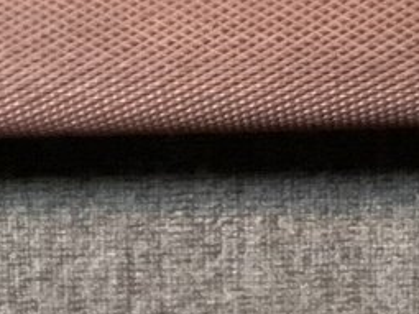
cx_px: 315
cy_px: 113
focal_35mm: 184
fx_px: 2226
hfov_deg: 10.7
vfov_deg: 8.1
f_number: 2.4
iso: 400
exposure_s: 1/40
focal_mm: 3.3
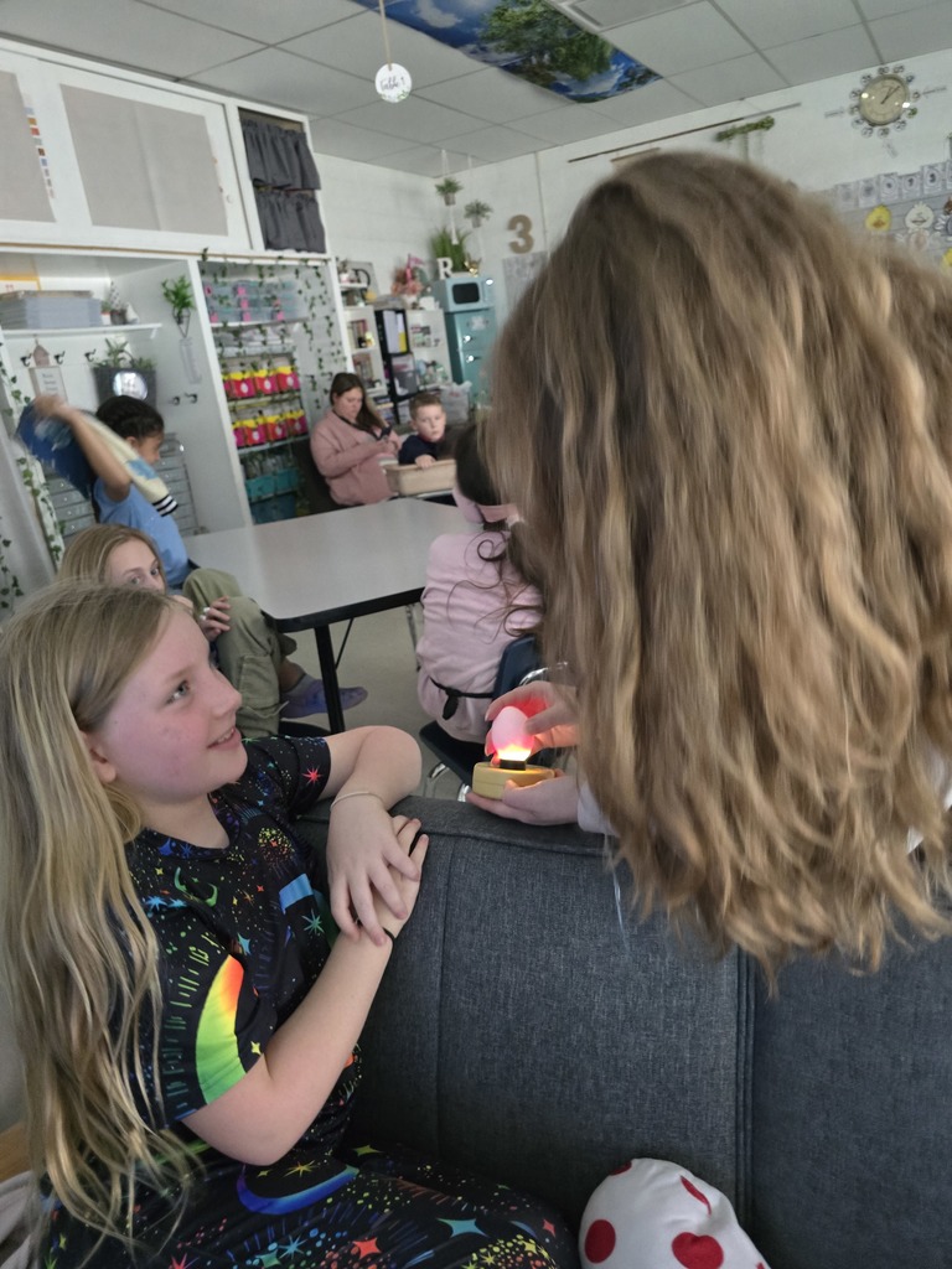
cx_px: 476
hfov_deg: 58.9
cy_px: 634
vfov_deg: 73.9
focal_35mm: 23
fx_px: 843
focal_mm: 6.3
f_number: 1.7
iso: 1600
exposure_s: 1/24
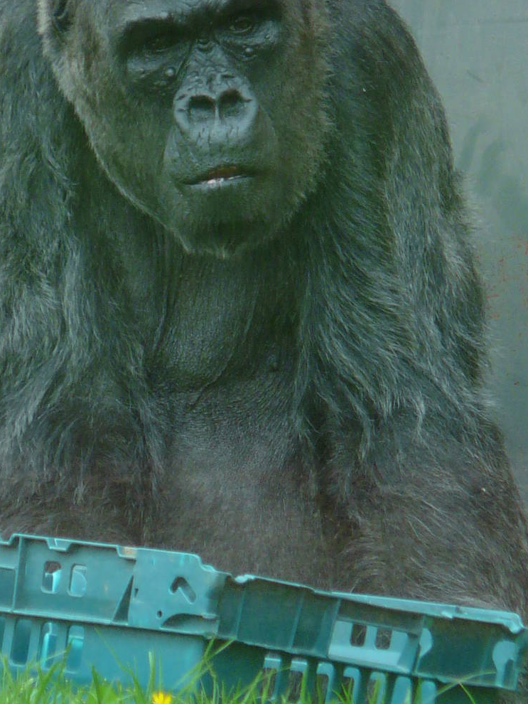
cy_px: 244
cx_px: 167
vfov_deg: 2.0
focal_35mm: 1010
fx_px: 20532
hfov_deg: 1.5
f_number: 3.6
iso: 100
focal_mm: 64.3
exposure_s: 1/125
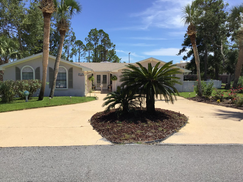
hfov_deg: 58.4
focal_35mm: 31
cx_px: 122
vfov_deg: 45.4
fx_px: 218
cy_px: 91
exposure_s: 1/1481
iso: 25
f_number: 2.4
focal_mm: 3.3
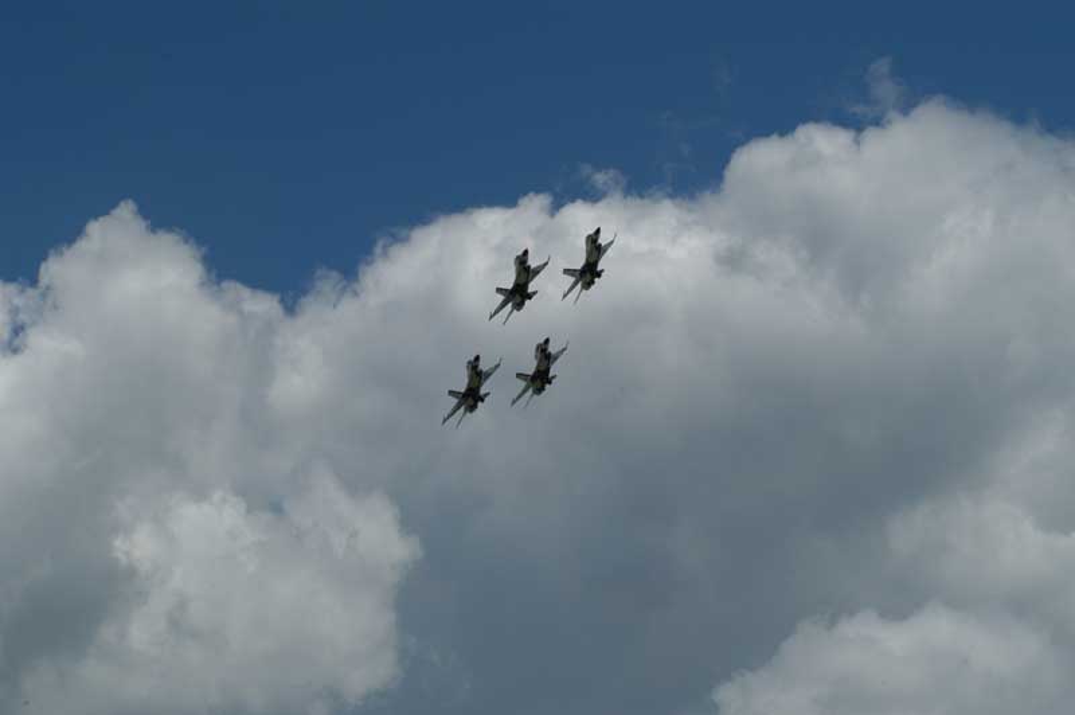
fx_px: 3133
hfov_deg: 19.5
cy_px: 358
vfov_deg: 13.0
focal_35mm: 105
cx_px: 538
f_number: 13
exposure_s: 1/500
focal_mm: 70
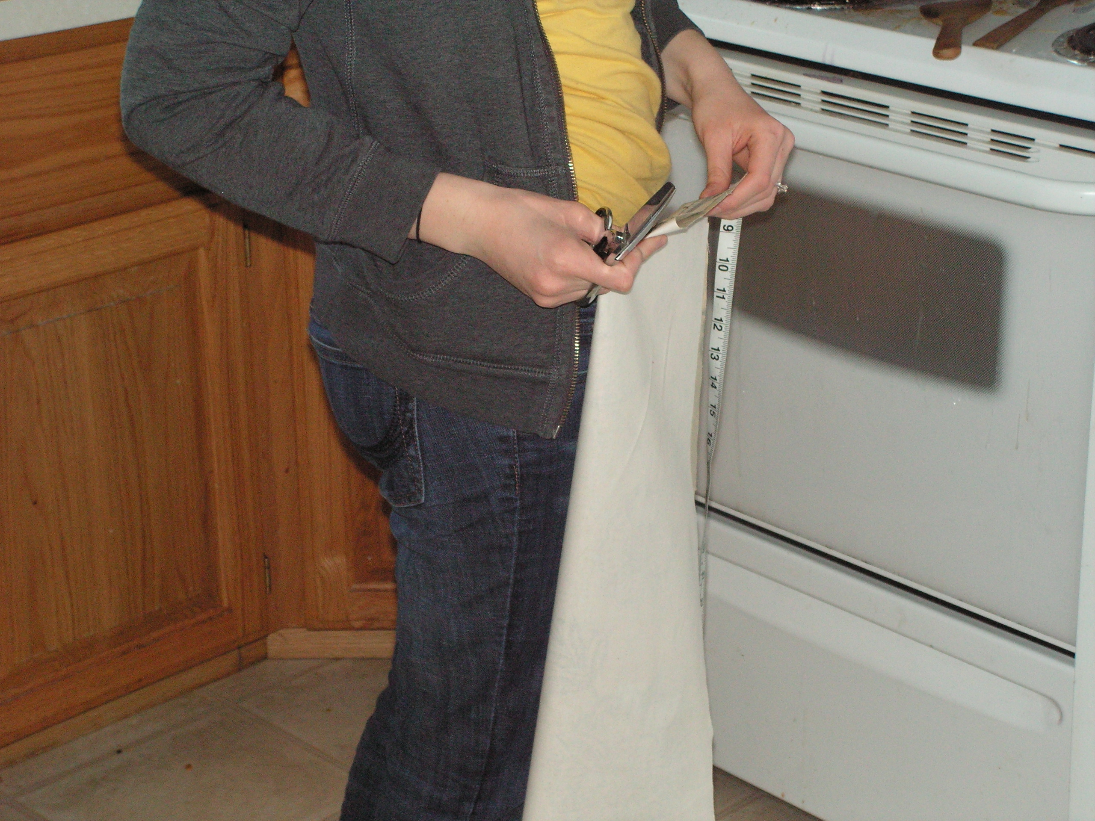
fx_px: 2531
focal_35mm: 80
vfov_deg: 18.4
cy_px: 410
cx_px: 548
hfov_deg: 24.4
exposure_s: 1/80
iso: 160
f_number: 3.3
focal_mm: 13.4
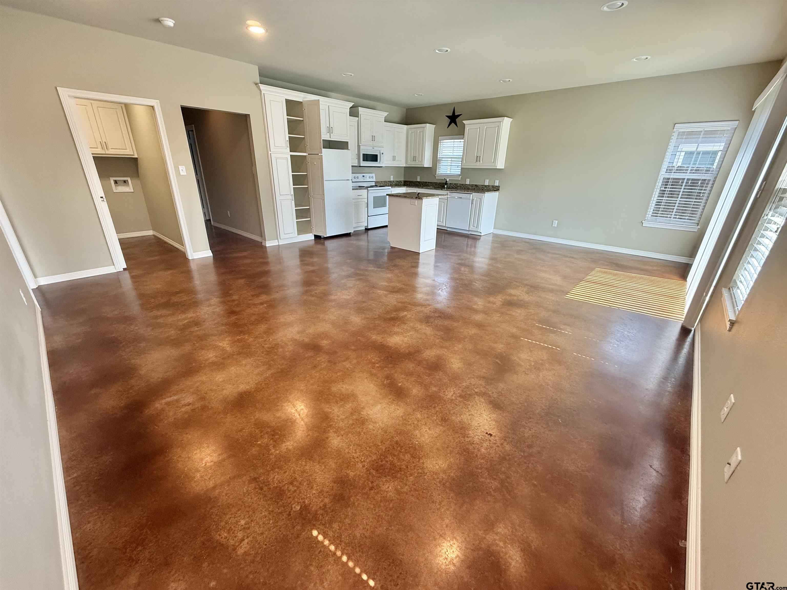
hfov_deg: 102.1
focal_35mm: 14
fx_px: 318
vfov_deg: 85.7
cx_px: 394
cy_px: 295
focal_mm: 2.22
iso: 160
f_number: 2.2
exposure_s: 1/120
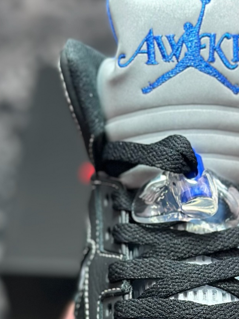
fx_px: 1077
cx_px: 195
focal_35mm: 117
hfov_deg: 12.6
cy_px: 322
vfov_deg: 16.5
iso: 80
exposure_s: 1/242
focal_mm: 6.86
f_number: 1.78
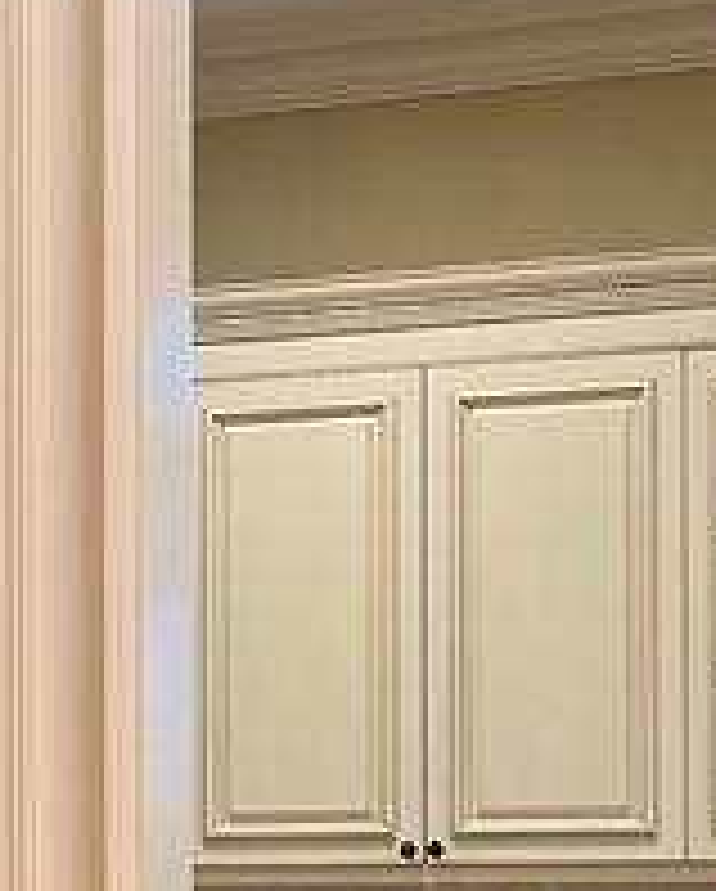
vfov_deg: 14.5
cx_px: -302
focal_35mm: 131
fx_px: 3462
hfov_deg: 11.4
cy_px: 873
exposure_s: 1/60
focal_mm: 5.7
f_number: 1.5
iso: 320
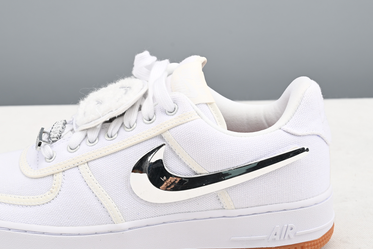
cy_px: 137
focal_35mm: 75
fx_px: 777
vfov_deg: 18.2
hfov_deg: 26.9
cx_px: 151
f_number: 11
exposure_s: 1/200
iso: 100
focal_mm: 47
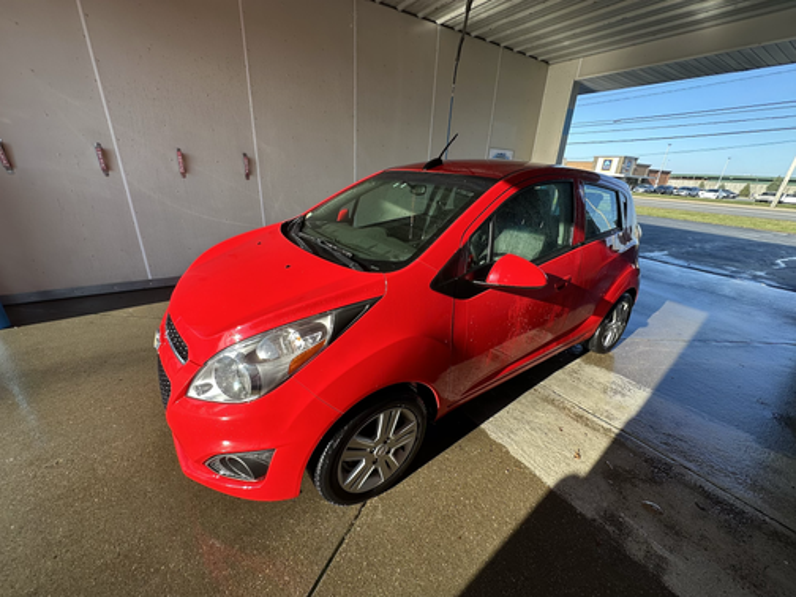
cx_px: 398
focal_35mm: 14
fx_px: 322
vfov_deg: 85.7
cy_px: 298
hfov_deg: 102.1
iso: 40
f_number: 2.2
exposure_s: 1/378
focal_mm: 2.22
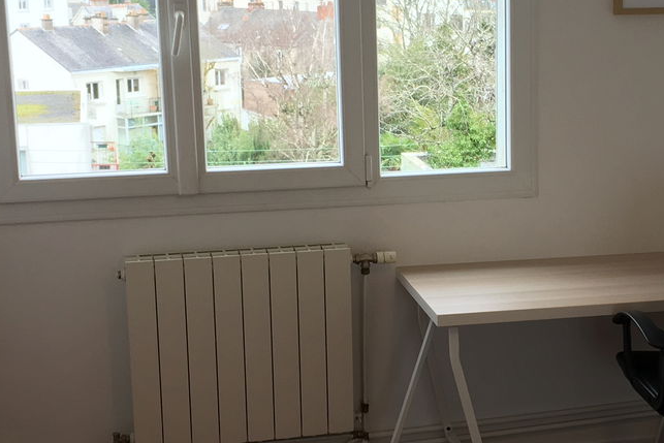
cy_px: 245
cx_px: 535
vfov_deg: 18.2
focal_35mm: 75
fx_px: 1384
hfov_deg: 26.5
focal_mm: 4.15
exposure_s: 1/50
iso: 32
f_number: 2.2
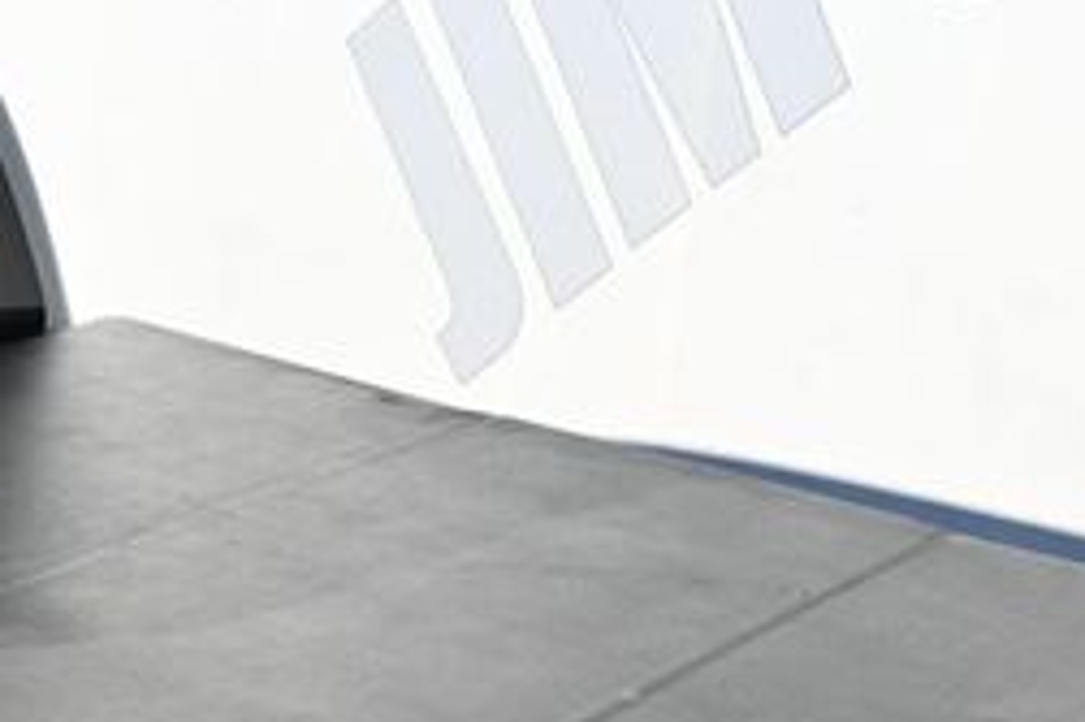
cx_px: 138
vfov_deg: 16.2
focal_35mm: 80
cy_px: 912
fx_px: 2418
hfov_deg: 24.7
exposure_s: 1/250
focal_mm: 21
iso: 180
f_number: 5.6
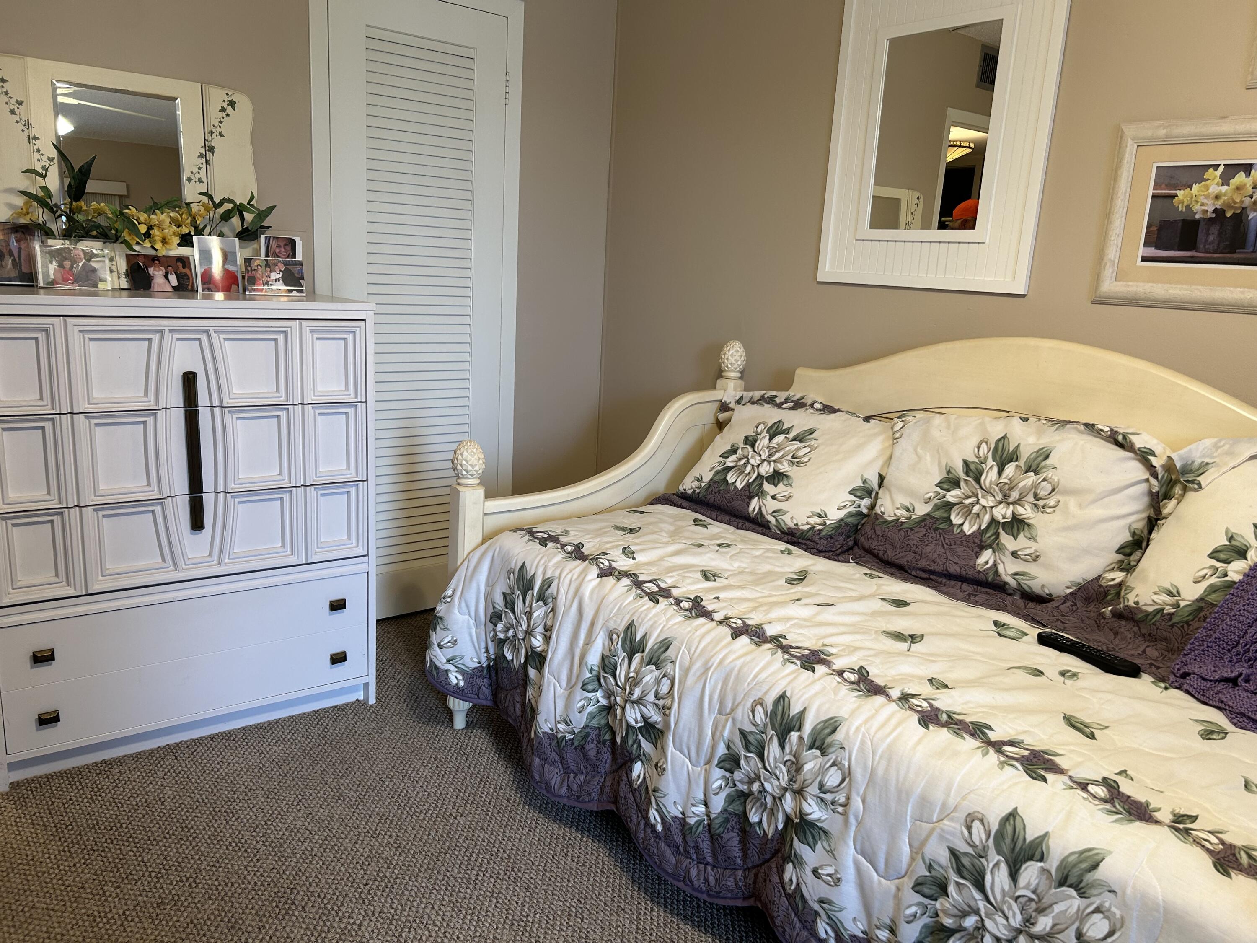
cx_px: 628
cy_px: 472
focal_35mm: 26
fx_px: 944
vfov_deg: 53.1
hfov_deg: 67.3
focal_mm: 5.7
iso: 64
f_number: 1.5
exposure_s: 1/60
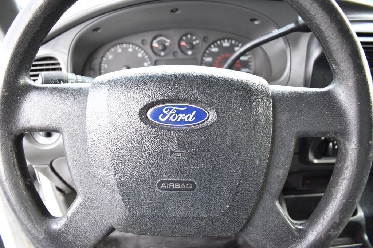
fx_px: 280
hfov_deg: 67.4
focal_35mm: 27
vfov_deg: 47.9
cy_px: 124
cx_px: 186
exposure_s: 1/125
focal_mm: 18
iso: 1000
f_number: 4
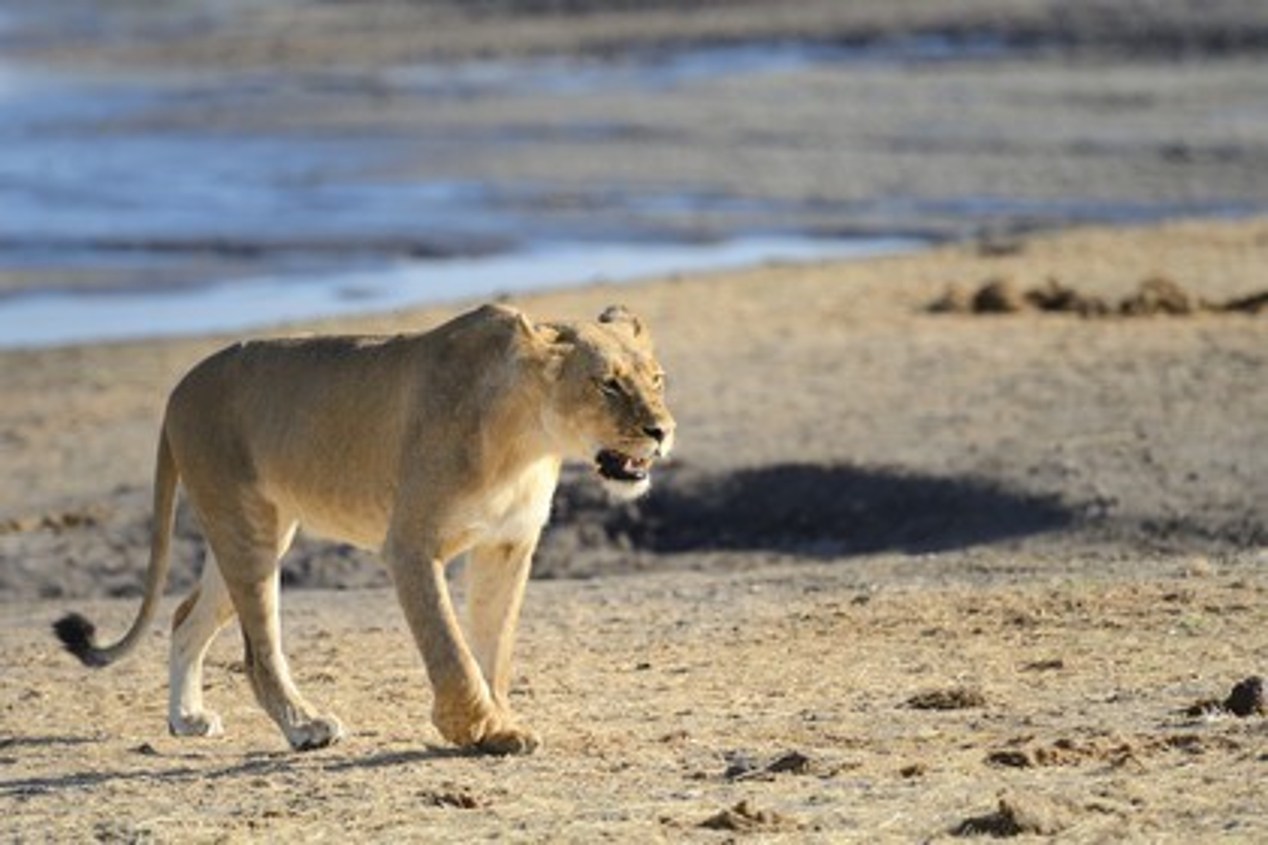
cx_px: 634
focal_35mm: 280
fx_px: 9861
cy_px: 422
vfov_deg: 4.9
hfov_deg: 7.4
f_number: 4.5
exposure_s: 1/2000
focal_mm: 280
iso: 400
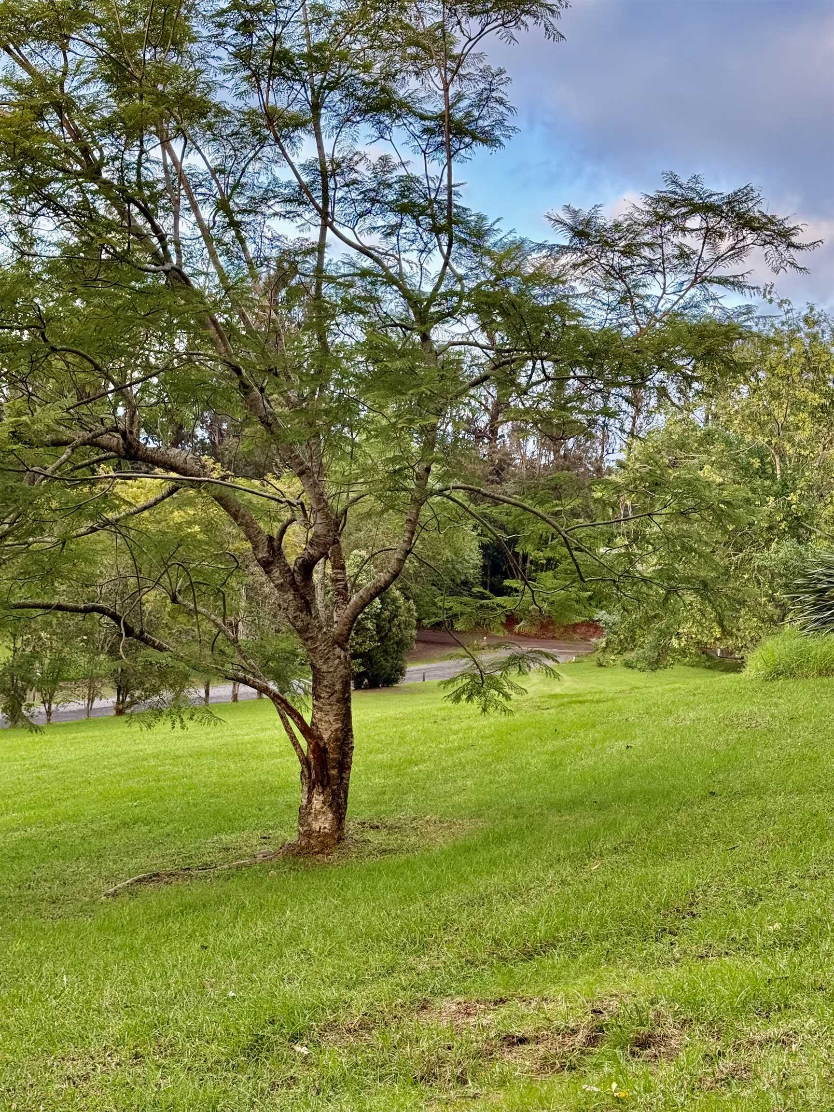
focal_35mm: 48
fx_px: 1542
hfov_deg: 30.3
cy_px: 556
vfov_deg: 39.7
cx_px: 417
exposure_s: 1/257
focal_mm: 6.76
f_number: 1.78
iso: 100
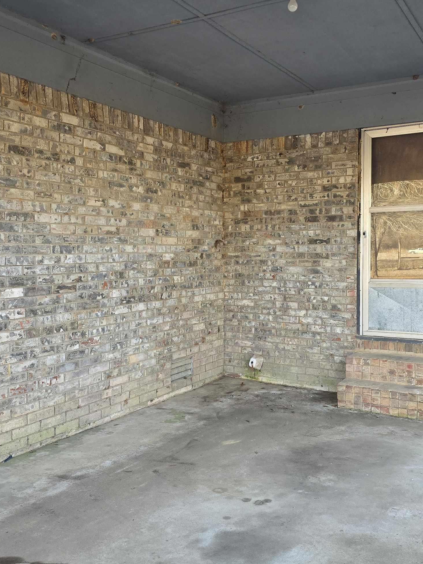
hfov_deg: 39.7
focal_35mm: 36
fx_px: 587
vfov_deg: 51.3
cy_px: 271
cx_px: 217
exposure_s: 1/180
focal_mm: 6.3
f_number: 1.7
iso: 100
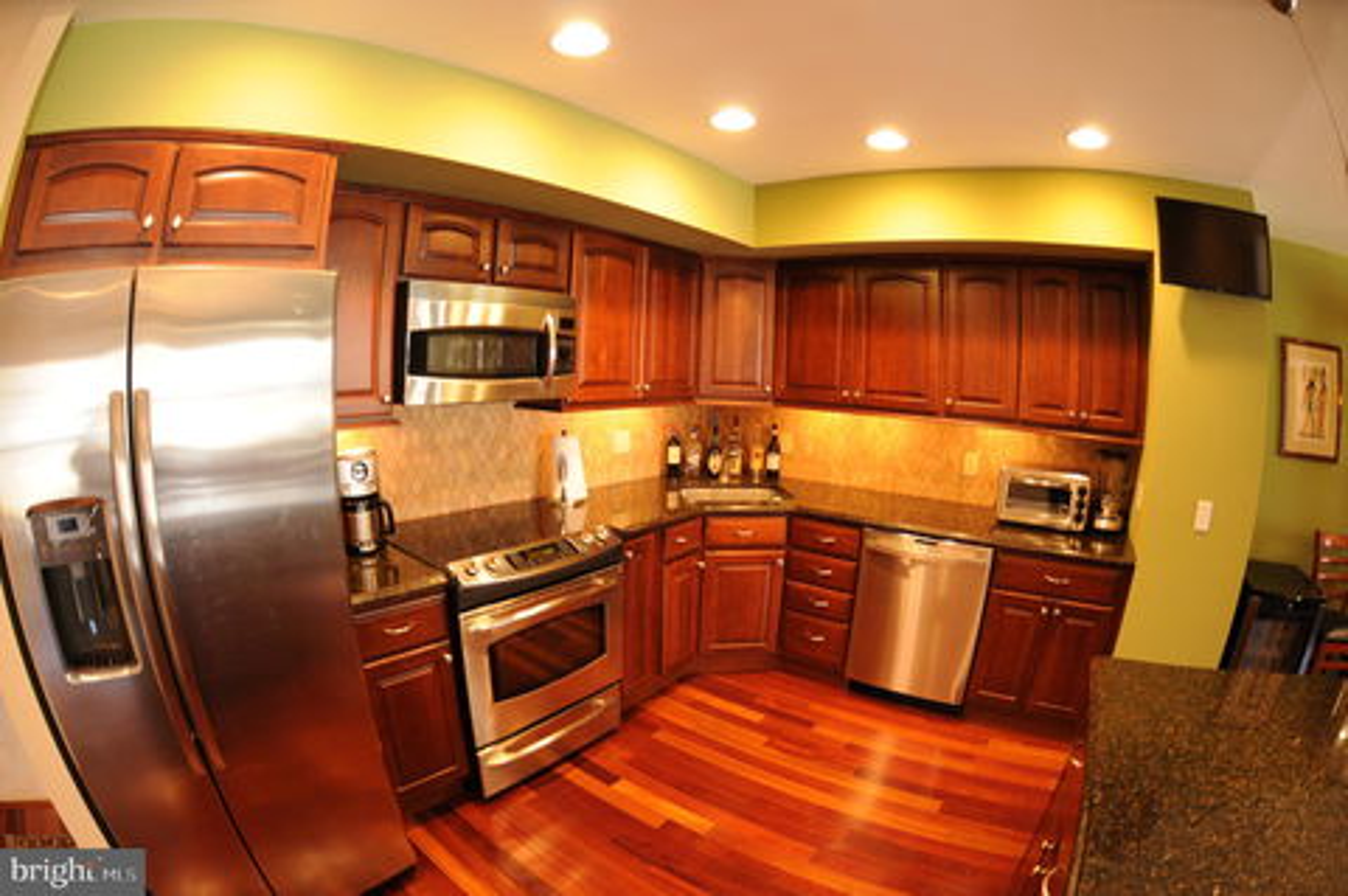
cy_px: 448
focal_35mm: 16
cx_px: 674
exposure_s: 1/30
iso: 720
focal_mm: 10.5
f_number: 2.8
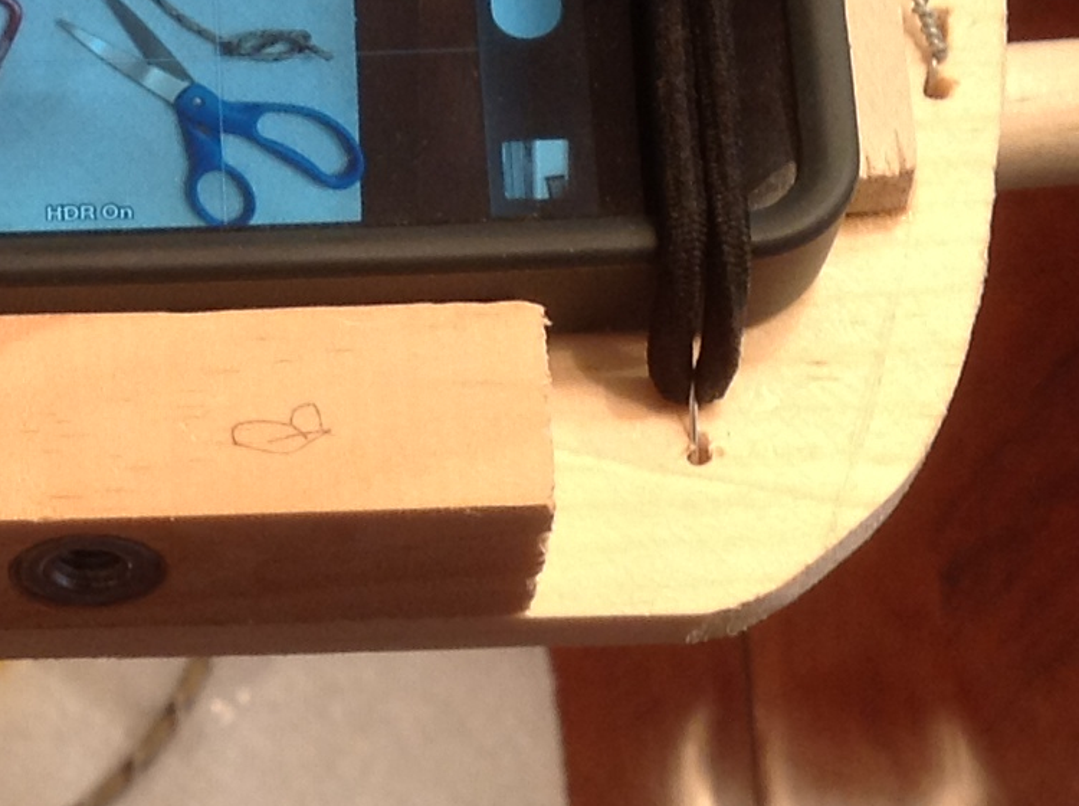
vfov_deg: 12.0
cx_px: 68
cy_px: 882
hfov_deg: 16.1
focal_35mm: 121
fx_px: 3766
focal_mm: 4.28
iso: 80
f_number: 2.4
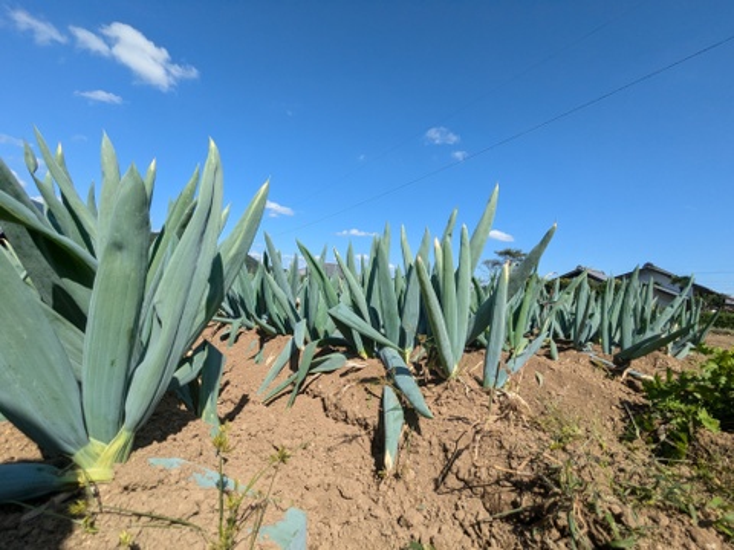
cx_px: 367
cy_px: 275
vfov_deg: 78.1
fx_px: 339
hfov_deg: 94.5
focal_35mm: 16
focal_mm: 2.35
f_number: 2.2
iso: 53
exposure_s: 1/1290
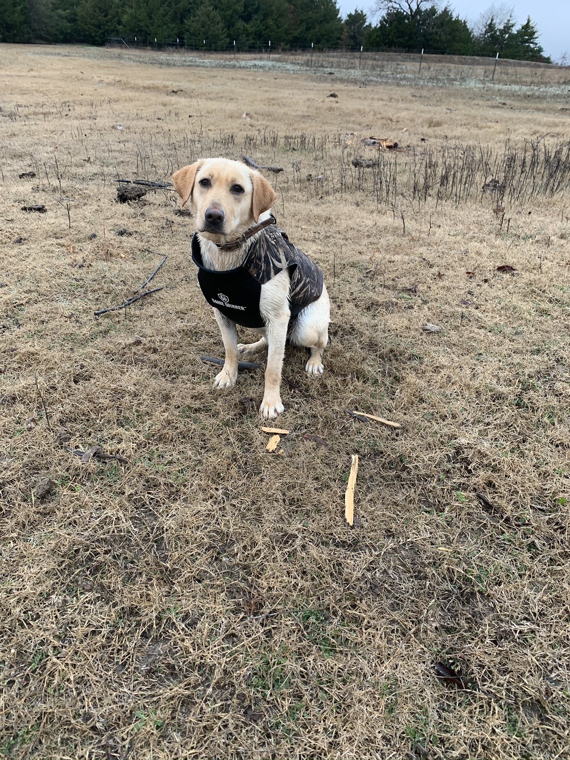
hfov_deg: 53.1
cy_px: 380
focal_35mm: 26
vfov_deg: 67.3
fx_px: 571
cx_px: 285
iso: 80
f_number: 1.8
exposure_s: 1/121
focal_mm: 4.25
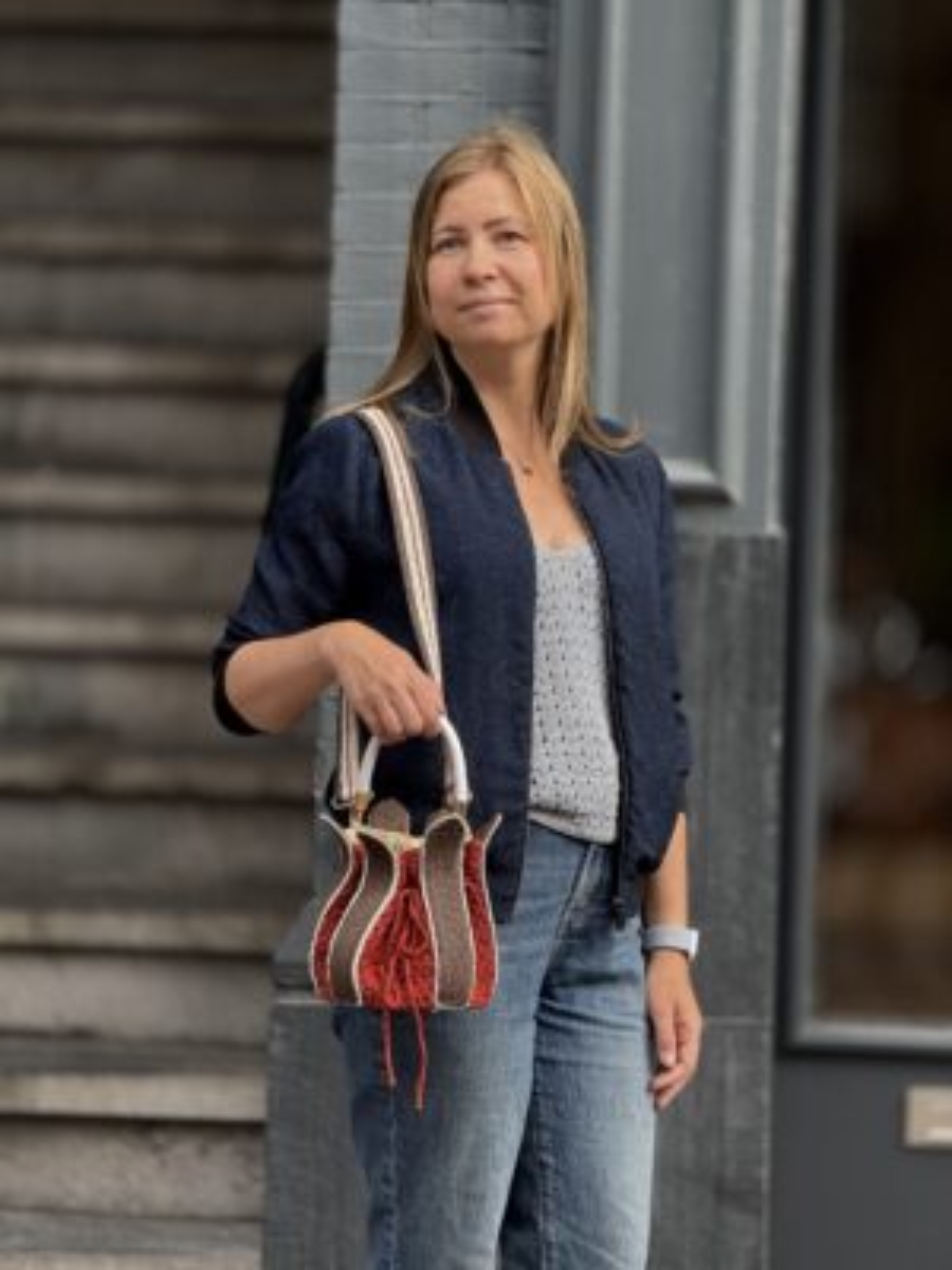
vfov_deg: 16.4
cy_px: 635
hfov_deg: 12.3
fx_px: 4400
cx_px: 476
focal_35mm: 120
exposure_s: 1/289
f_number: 2.8
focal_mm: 15.66
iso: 50
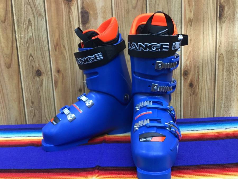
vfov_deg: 45.4
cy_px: 90
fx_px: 213
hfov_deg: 58.4
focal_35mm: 31
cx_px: 119
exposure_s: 1/33
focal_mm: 3.3
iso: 64
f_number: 2.4
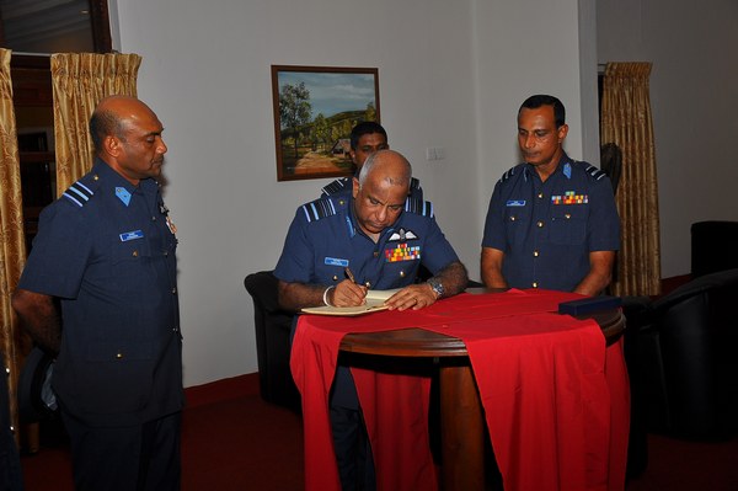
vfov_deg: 26.4
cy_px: 246
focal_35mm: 51
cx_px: 369
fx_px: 1045
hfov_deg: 38.9
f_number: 4.2
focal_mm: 34
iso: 200
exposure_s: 1/100
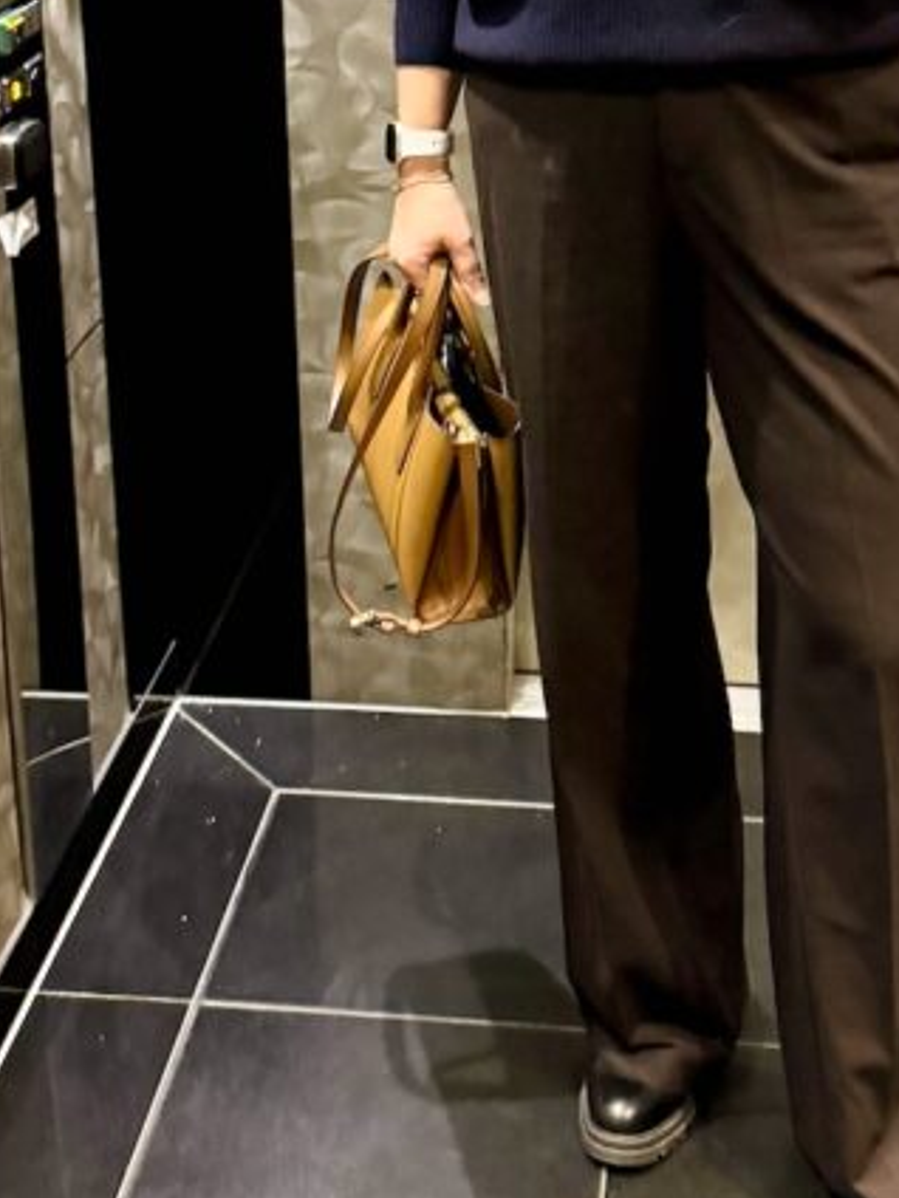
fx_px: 2008
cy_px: 124
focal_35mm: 58
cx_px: 469
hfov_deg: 25.2
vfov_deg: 31.7
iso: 1250
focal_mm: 6.76
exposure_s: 1/25
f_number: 1.78
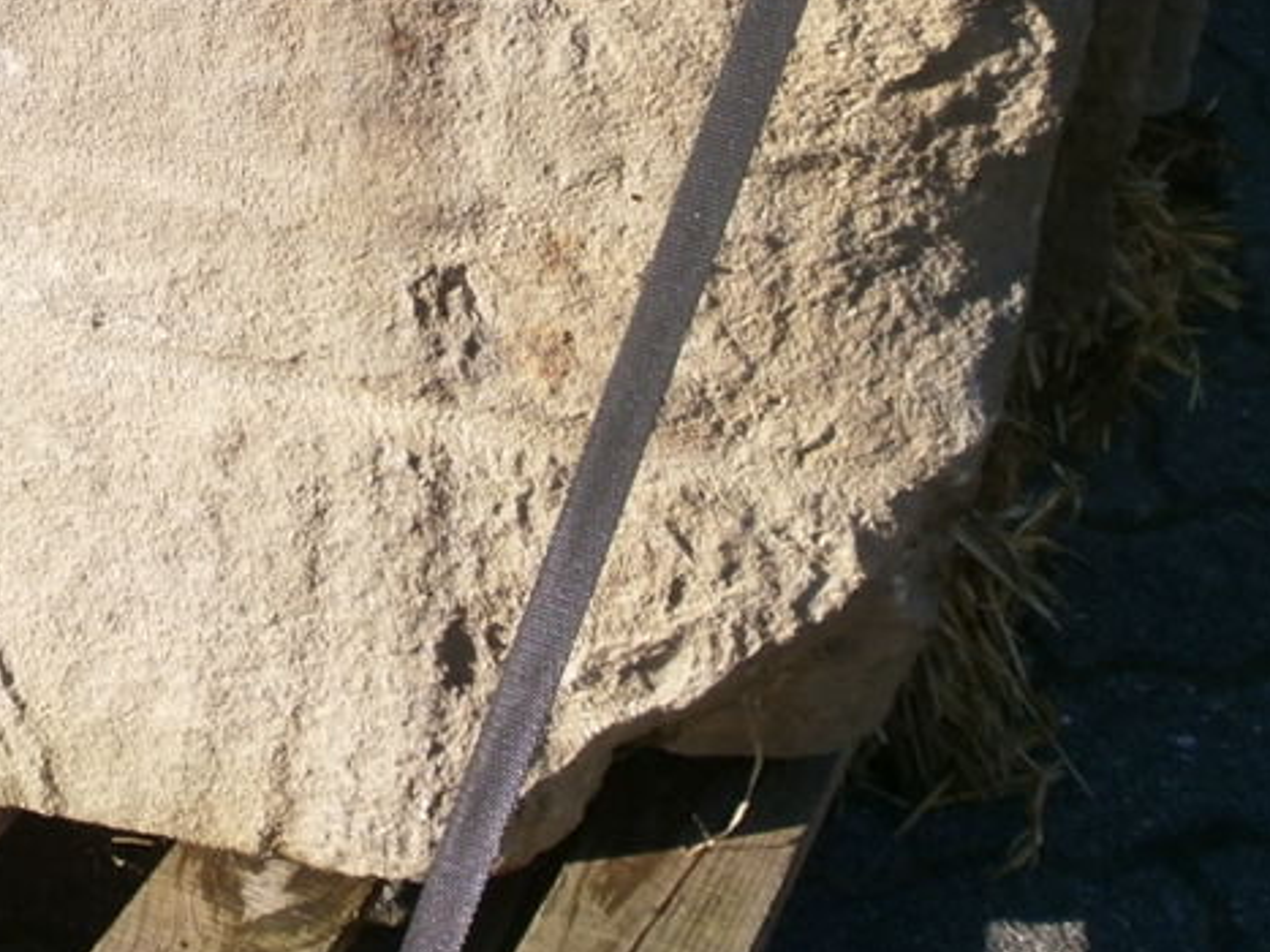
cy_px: -79
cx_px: 155
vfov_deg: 19.1
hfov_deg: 25.6
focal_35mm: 74
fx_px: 2714
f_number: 2.9
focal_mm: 4.8
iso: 100
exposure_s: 1/800
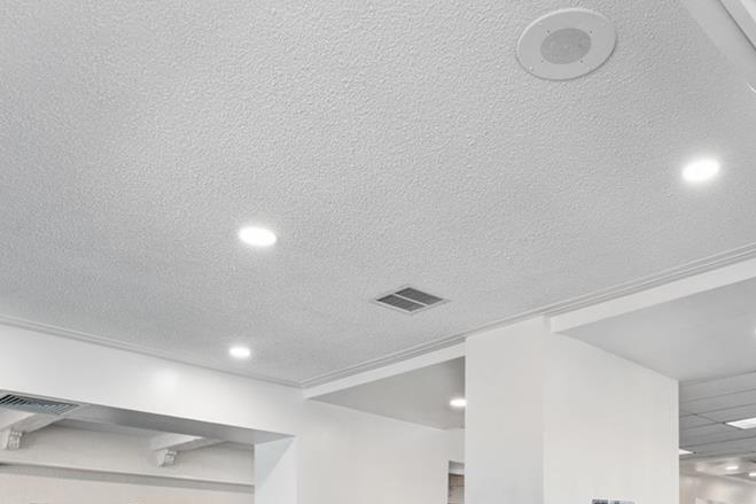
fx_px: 714
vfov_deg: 33.4
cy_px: 566
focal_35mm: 34
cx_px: 431
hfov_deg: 55.6
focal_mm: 14
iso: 1250
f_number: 9
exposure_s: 1/8
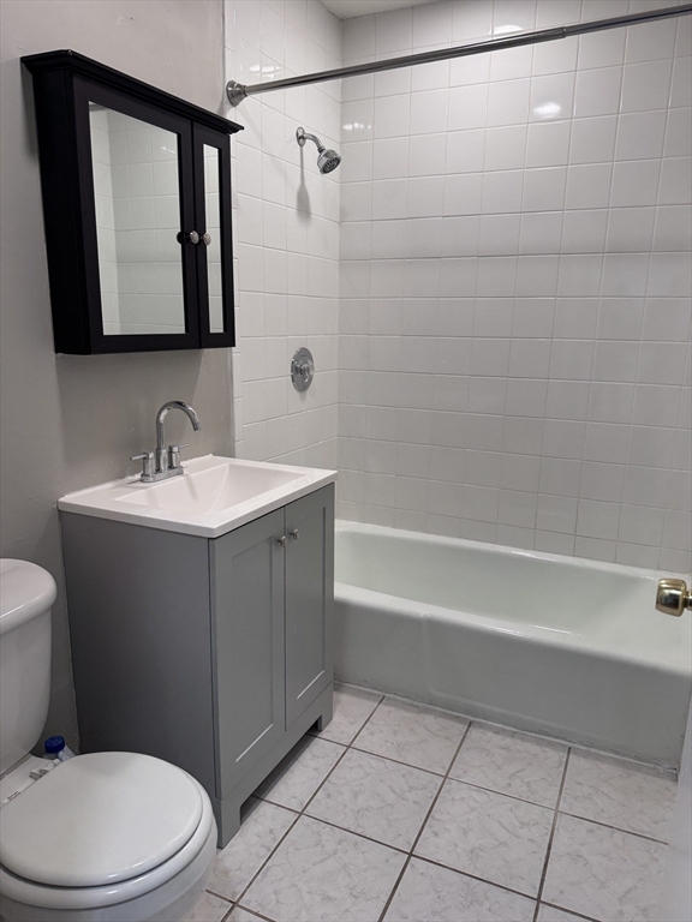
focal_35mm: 24
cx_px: 346
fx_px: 640
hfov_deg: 56.8
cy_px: 461
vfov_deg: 71.6
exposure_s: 1/120
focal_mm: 6.76
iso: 125
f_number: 1.78
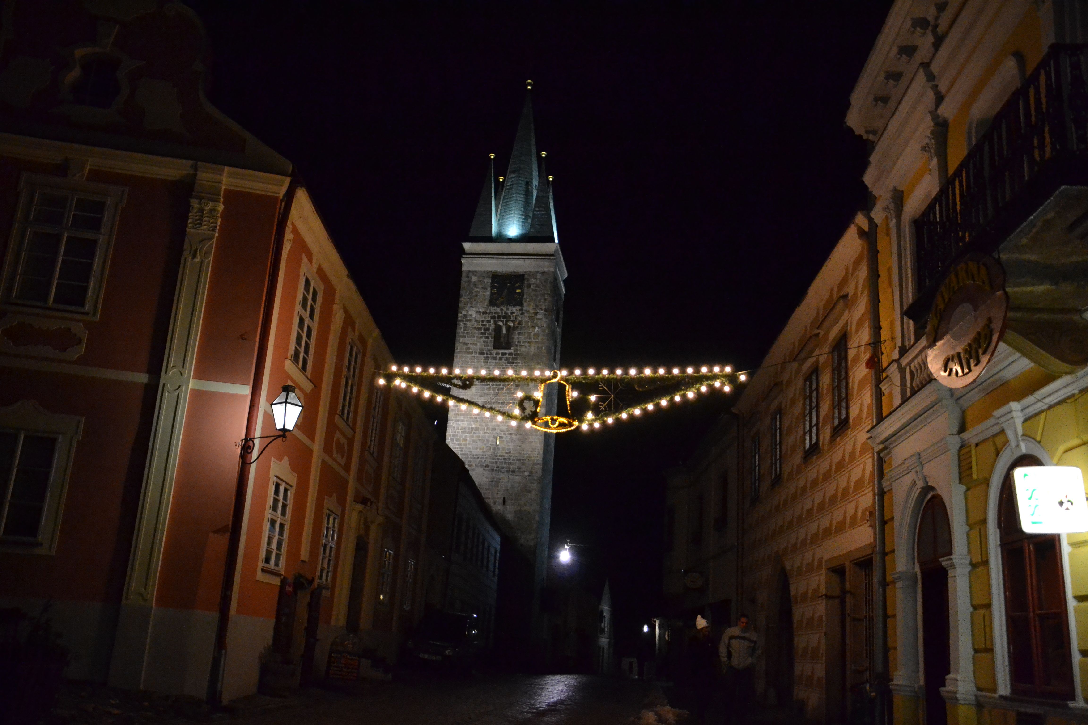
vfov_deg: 41.7
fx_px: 952
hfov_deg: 59.5
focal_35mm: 32
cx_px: 544
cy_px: 362
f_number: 3.8
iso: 3200
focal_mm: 21
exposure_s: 1/40
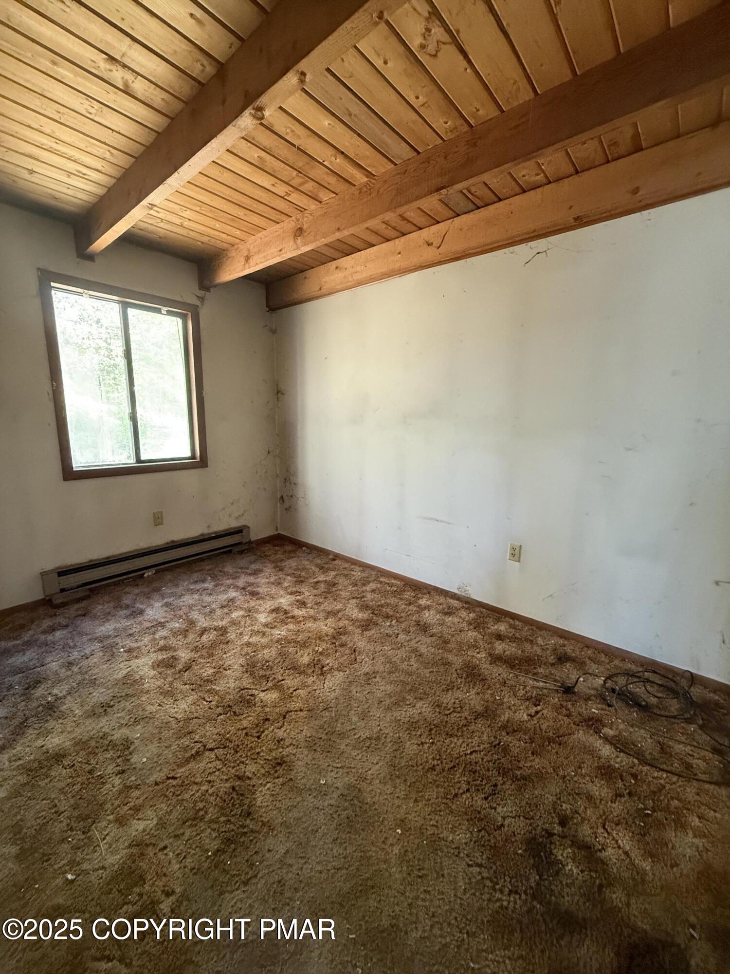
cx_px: 365
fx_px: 394
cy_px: 487
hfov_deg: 85.7
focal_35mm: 14
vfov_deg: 102.1
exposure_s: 1/60
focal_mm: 2.22
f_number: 2.2
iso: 640
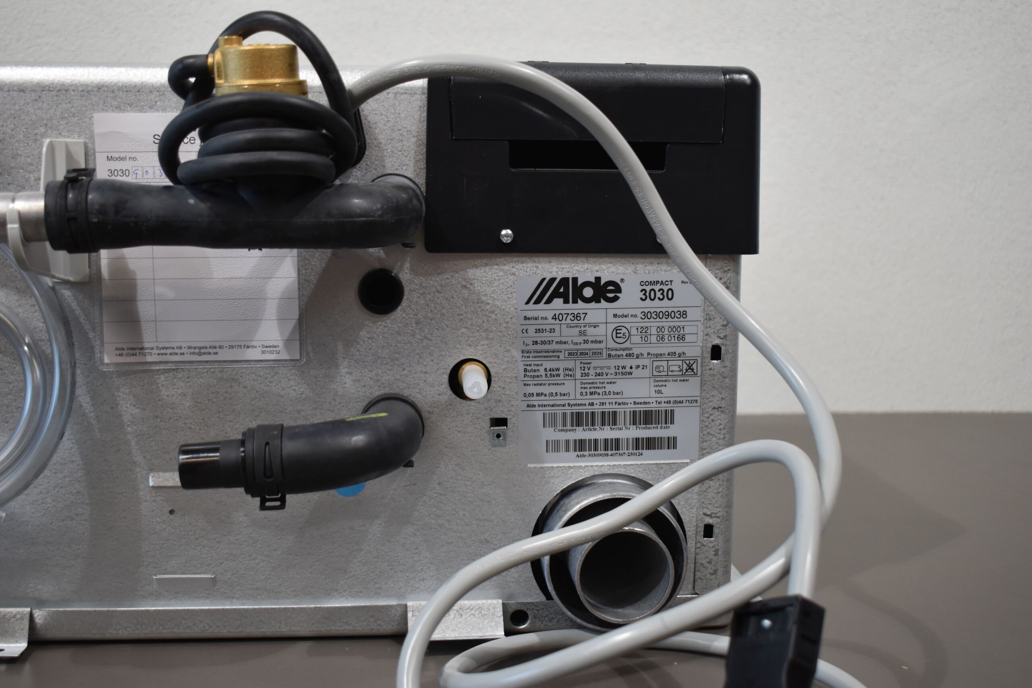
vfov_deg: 33.0
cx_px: 516
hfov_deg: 47.9
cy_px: 344
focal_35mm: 40
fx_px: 1161
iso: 800
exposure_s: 1/200
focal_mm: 27
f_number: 4
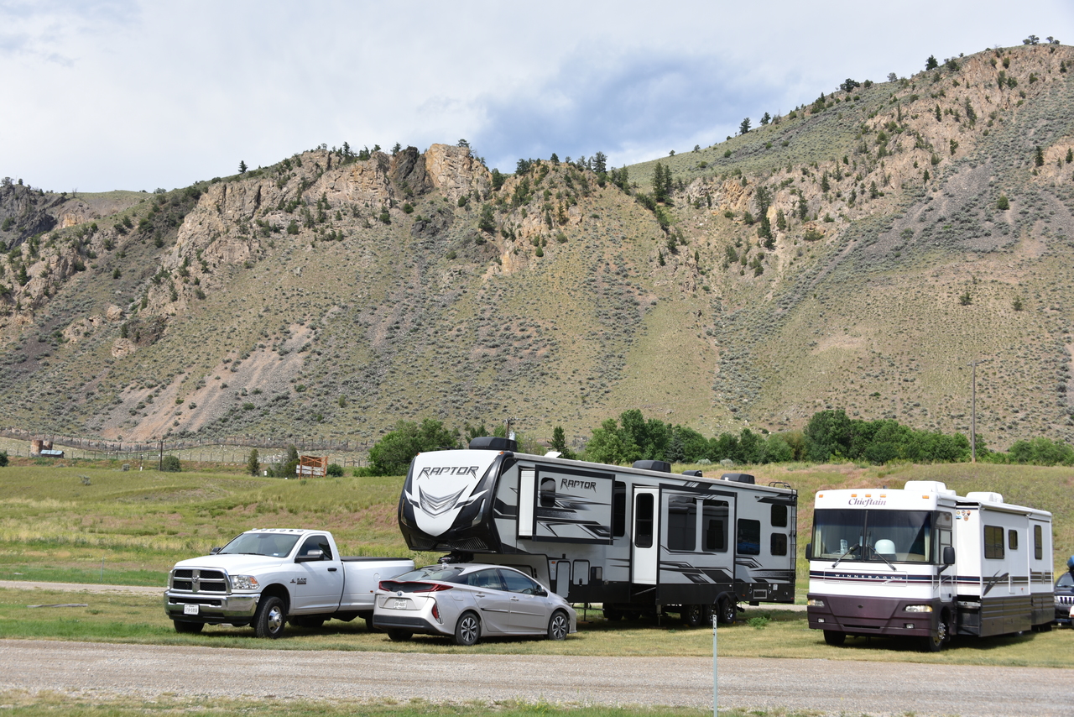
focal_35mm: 42
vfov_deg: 31.9
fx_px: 1253
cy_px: 358
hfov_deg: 46.4
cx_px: 537
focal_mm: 42
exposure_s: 1/250
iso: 100
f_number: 8
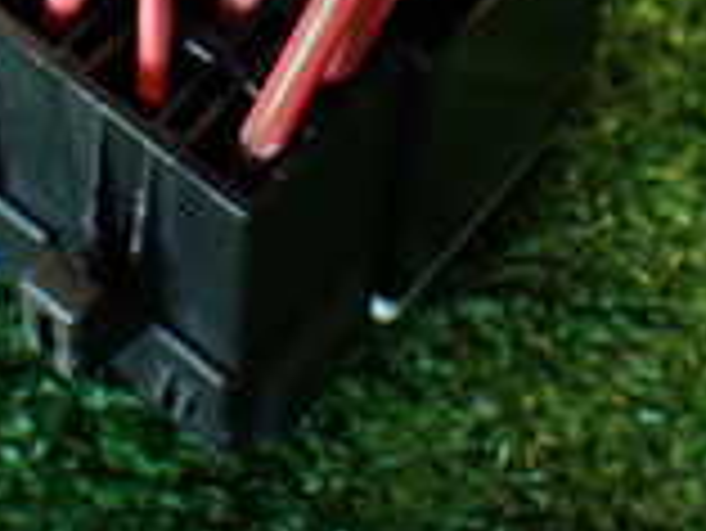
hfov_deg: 16.1
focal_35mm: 122
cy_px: -356
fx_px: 2490
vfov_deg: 11.5
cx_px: 234
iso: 200
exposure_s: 1/30
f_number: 2.4
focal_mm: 5.79
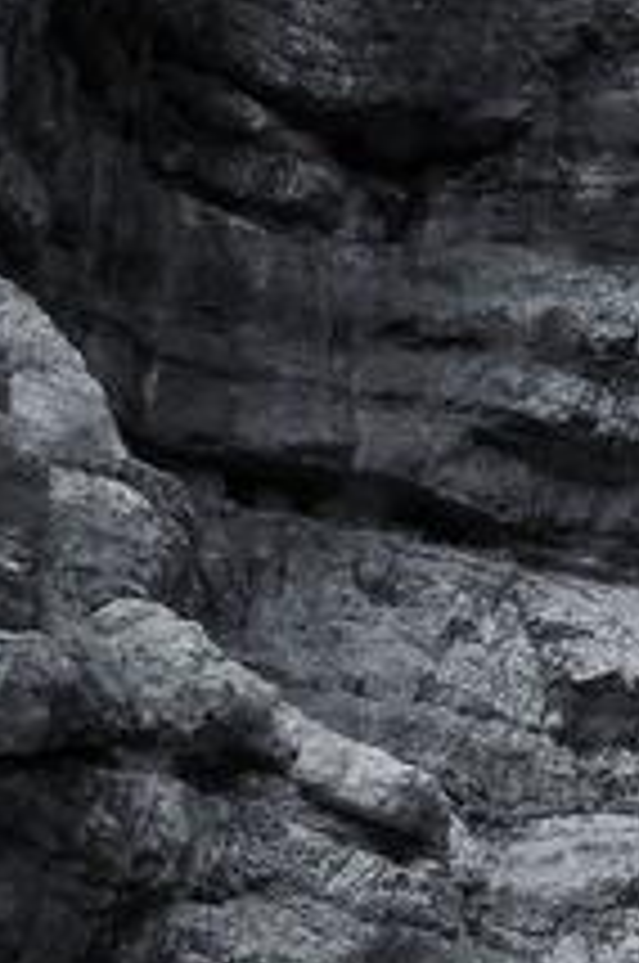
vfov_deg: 33.3
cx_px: 842
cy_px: 716
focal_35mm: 59
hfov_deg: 20.8
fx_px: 1576
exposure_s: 6
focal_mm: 14
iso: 200
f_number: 20
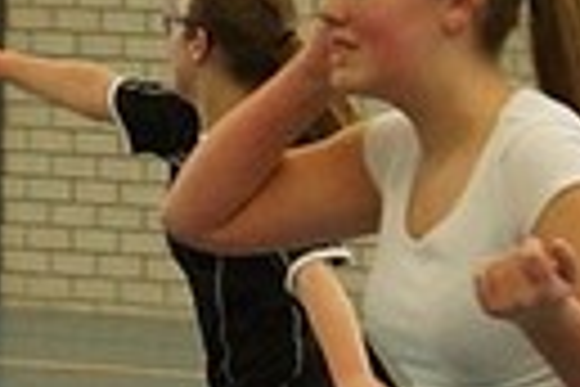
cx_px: 540
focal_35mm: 333
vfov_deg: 4.1
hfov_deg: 6.2
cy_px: 472
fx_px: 5365
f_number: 3.2
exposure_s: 1/200
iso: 800
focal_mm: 28
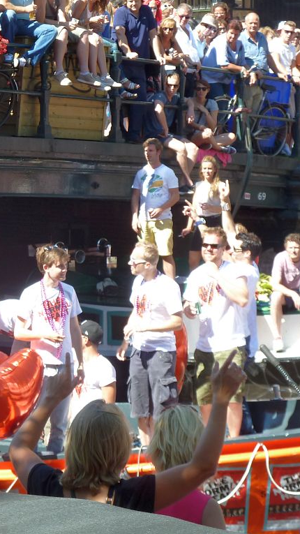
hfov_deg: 8.6
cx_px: 74
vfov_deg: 15.3
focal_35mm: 140
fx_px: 1981
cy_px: 267
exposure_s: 1/125
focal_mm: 15.8
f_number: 4.3
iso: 80
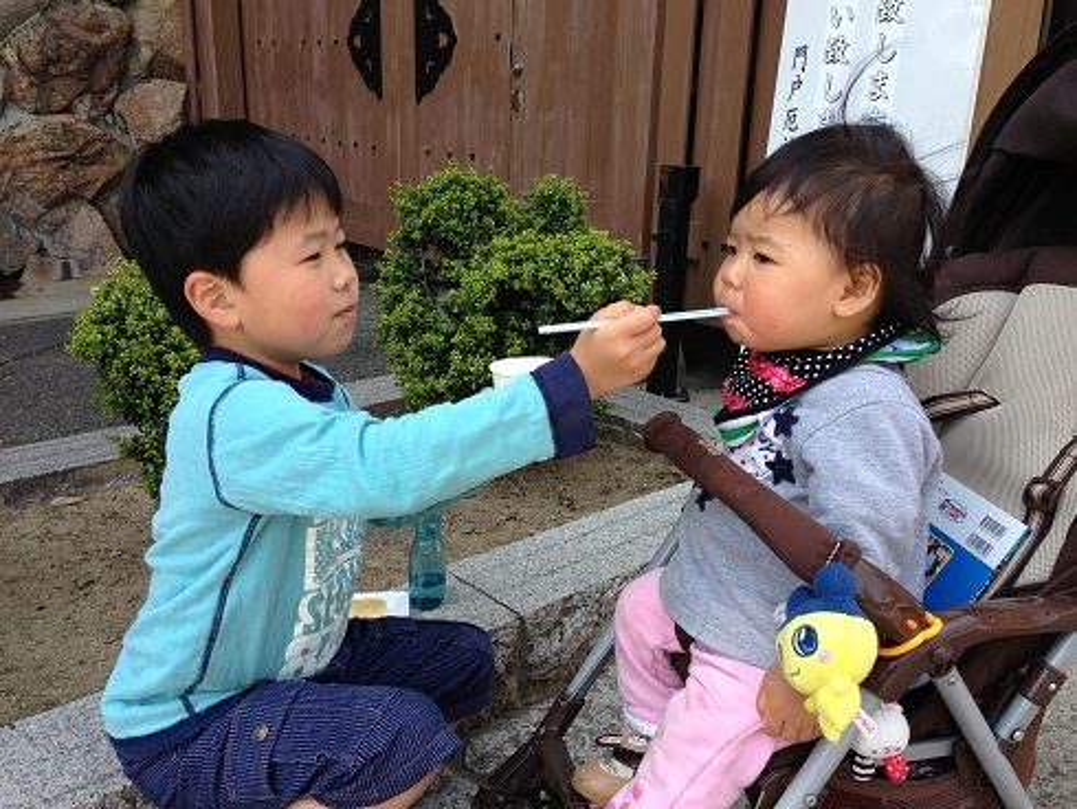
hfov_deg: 55.3
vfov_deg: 43.0
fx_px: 1027
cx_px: 538
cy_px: 404
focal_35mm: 33
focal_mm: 4.13
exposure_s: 1/285
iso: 50
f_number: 2.4
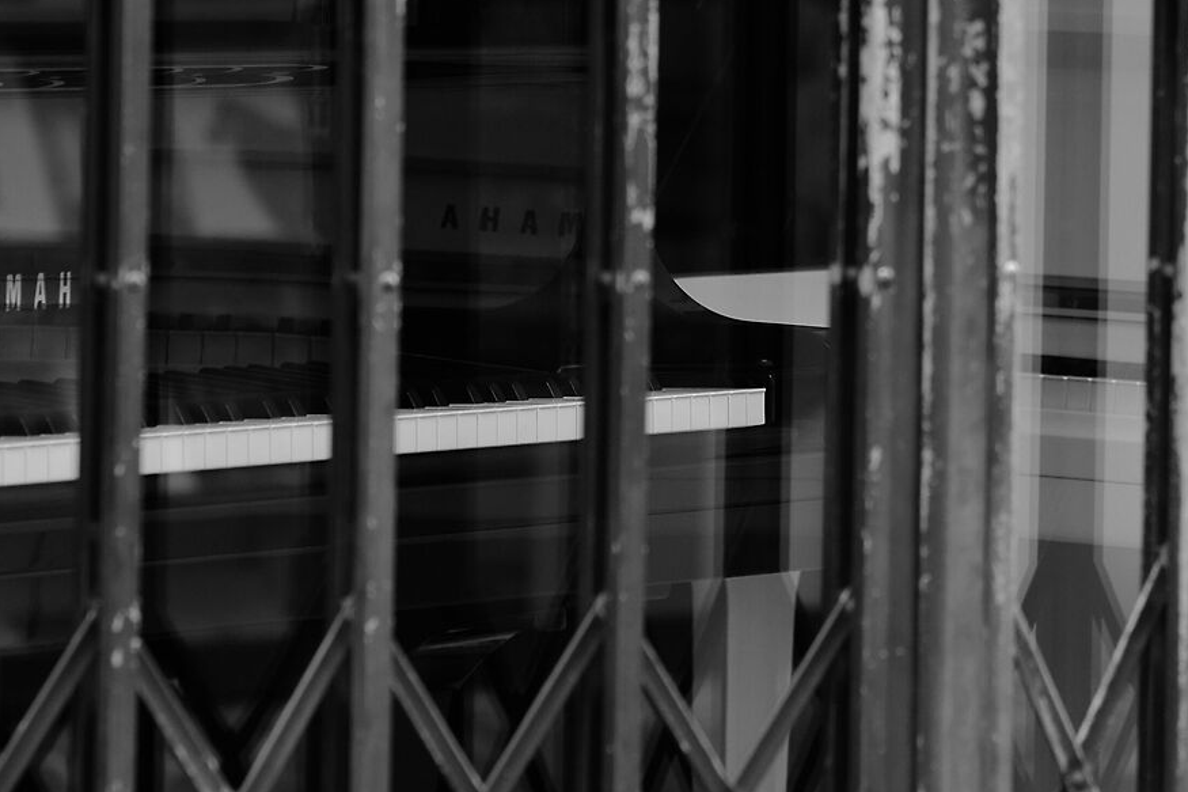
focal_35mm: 351
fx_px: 11580
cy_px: -75
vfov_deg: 3.9
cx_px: 1158
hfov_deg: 5.9
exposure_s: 1/125
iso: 200
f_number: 2.8
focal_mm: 85
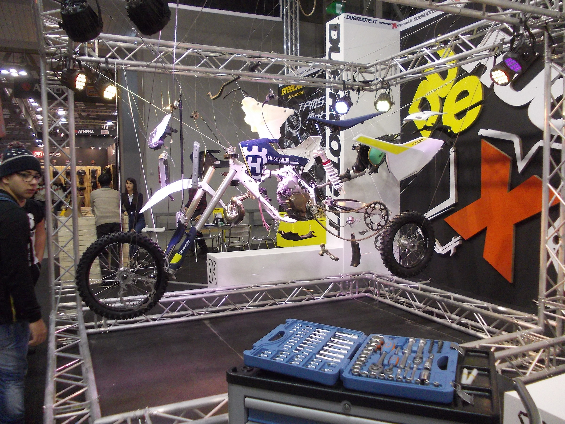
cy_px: 212
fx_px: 457
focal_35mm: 28
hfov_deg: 63.4
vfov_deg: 49.7
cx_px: 282
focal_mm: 4
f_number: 2.7
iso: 250
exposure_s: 1/60
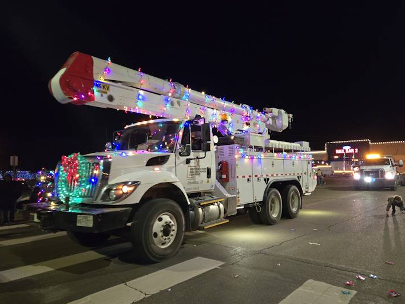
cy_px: 166
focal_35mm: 26
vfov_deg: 53.0
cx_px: 214
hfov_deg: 67.3
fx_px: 304
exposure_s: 1/60
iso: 1000
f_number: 1.8
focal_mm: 5.4
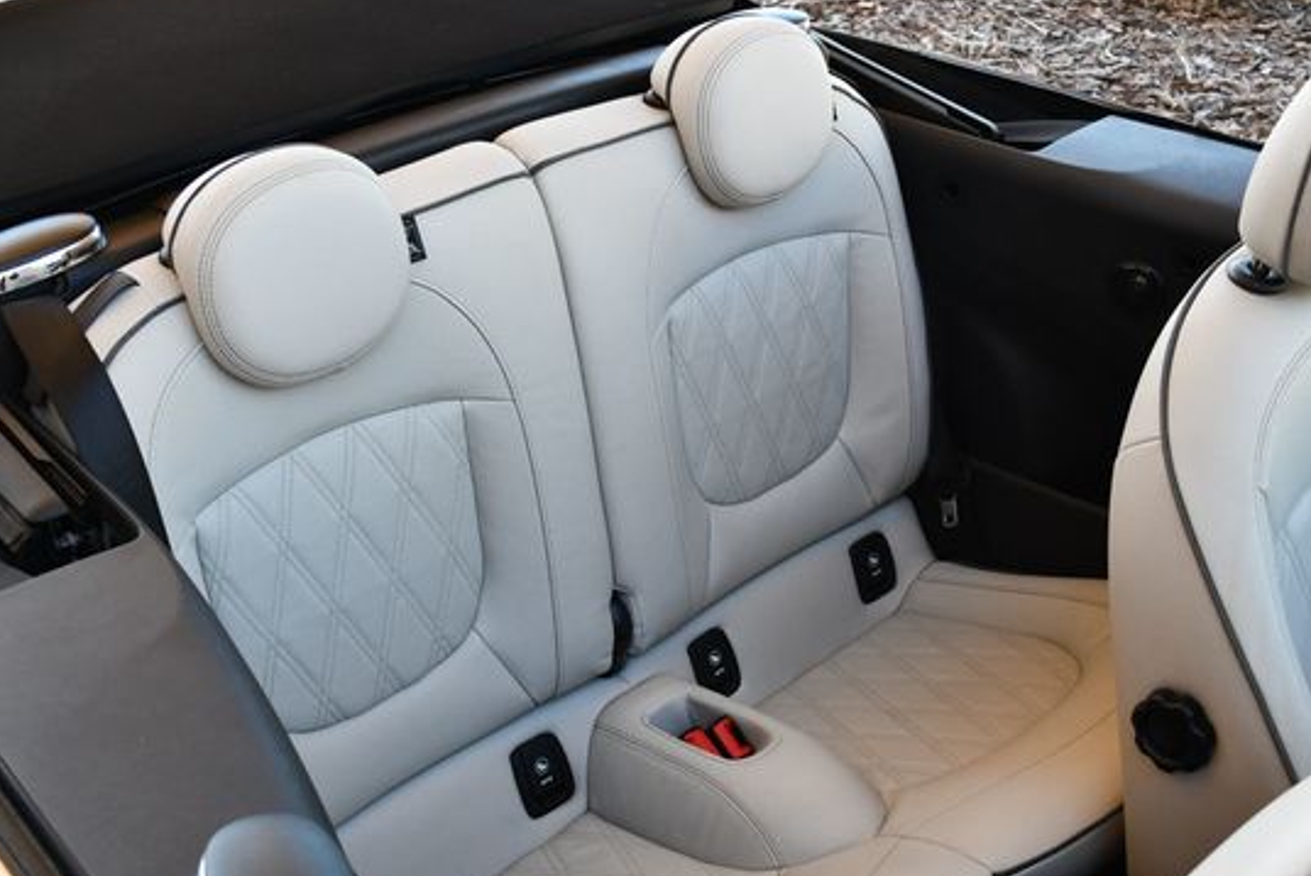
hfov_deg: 45.4
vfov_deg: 31.2
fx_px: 1567
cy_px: 497
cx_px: 626
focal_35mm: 43
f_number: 4
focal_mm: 18
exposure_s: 1/250
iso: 400
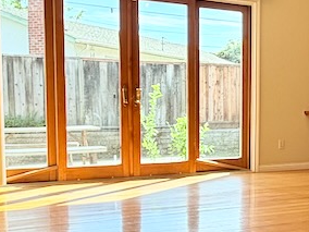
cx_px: 273
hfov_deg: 29.6
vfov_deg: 23.2
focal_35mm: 63
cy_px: 155
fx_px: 562
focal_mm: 2.22
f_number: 2.2
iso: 50
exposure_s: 1/143
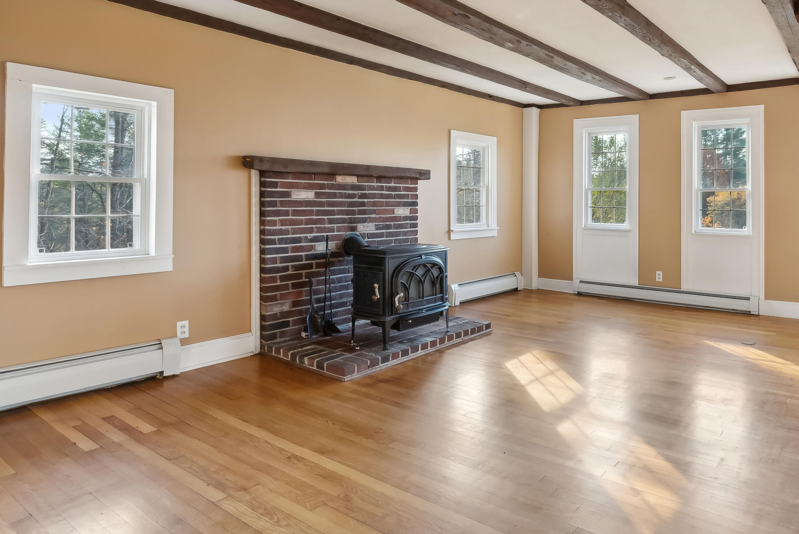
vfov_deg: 56.9
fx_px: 488
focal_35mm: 22
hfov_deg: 76.3
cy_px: 221
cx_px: 525
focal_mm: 16
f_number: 7.1
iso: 320
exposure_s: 1/13
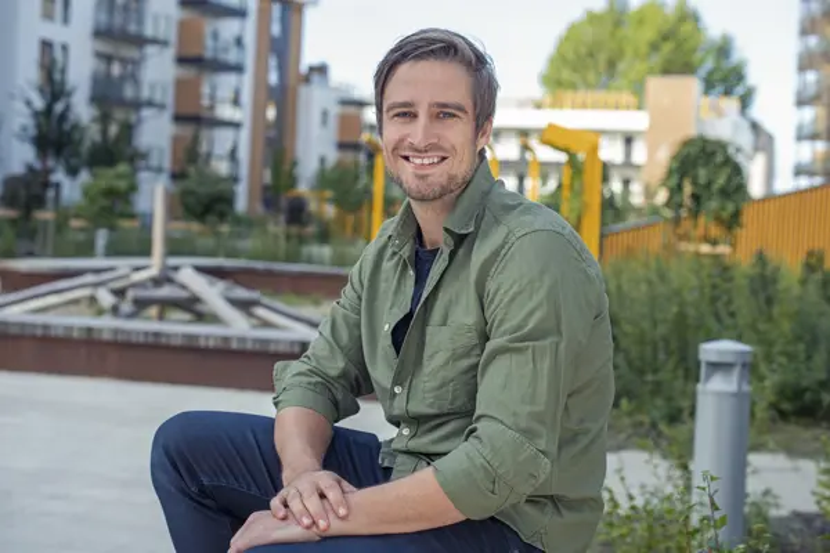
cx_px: 415
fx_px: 1153
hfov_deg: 39.6
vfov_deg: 27.0
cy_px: 276
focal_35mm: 50
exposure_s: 1/125
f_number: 4
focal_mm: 50
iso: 64
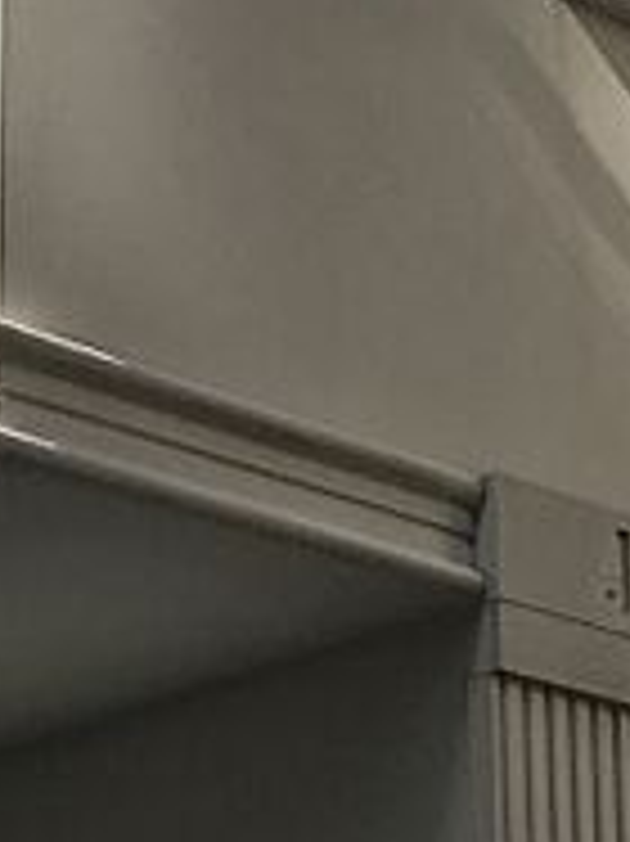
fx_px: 3110
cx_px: 216
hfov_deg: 11.6
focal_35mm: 128
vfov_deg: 15.3
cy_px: 714
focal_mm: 3.99
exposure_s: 1/4167
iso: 20
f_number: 1.8
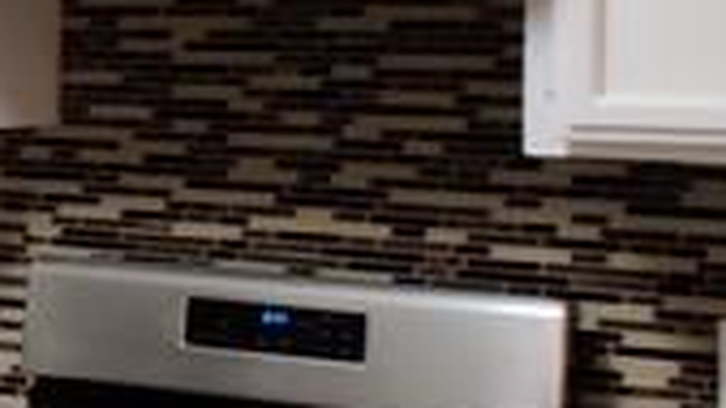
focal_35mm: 86
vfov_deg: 13.7
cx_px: -322
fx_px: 1655
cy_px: -47
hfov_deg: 21.3
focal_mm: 2.25
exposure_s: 1/33
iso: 400
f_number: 2.2
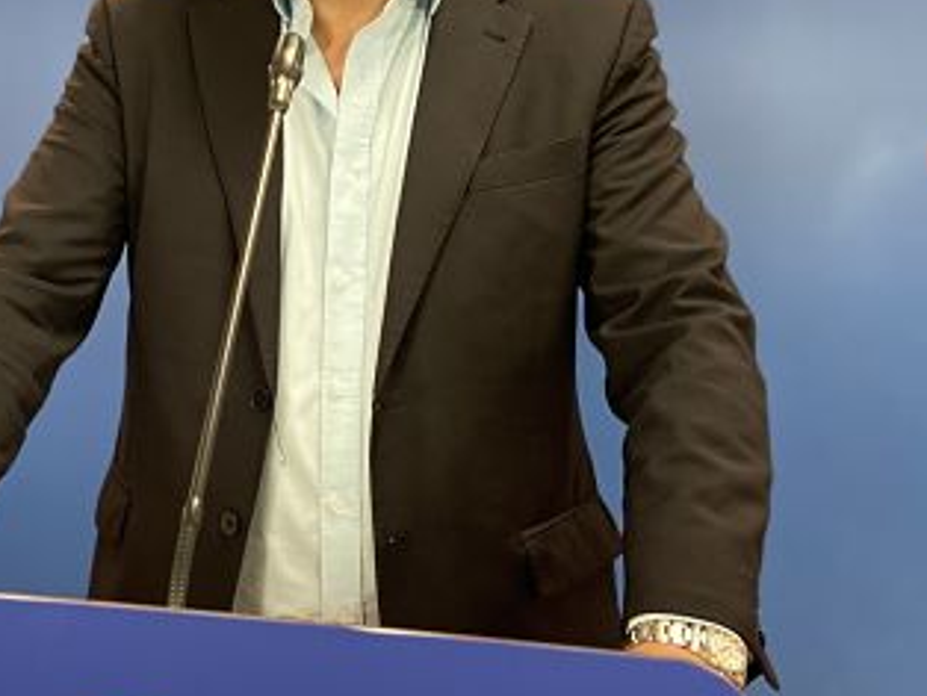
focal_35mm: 55
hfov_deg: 34.0
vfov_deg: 26.5
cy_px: 276
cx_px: 208
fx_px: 1474
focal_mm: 4.25
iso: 125
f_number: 1.8
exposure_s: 1/100
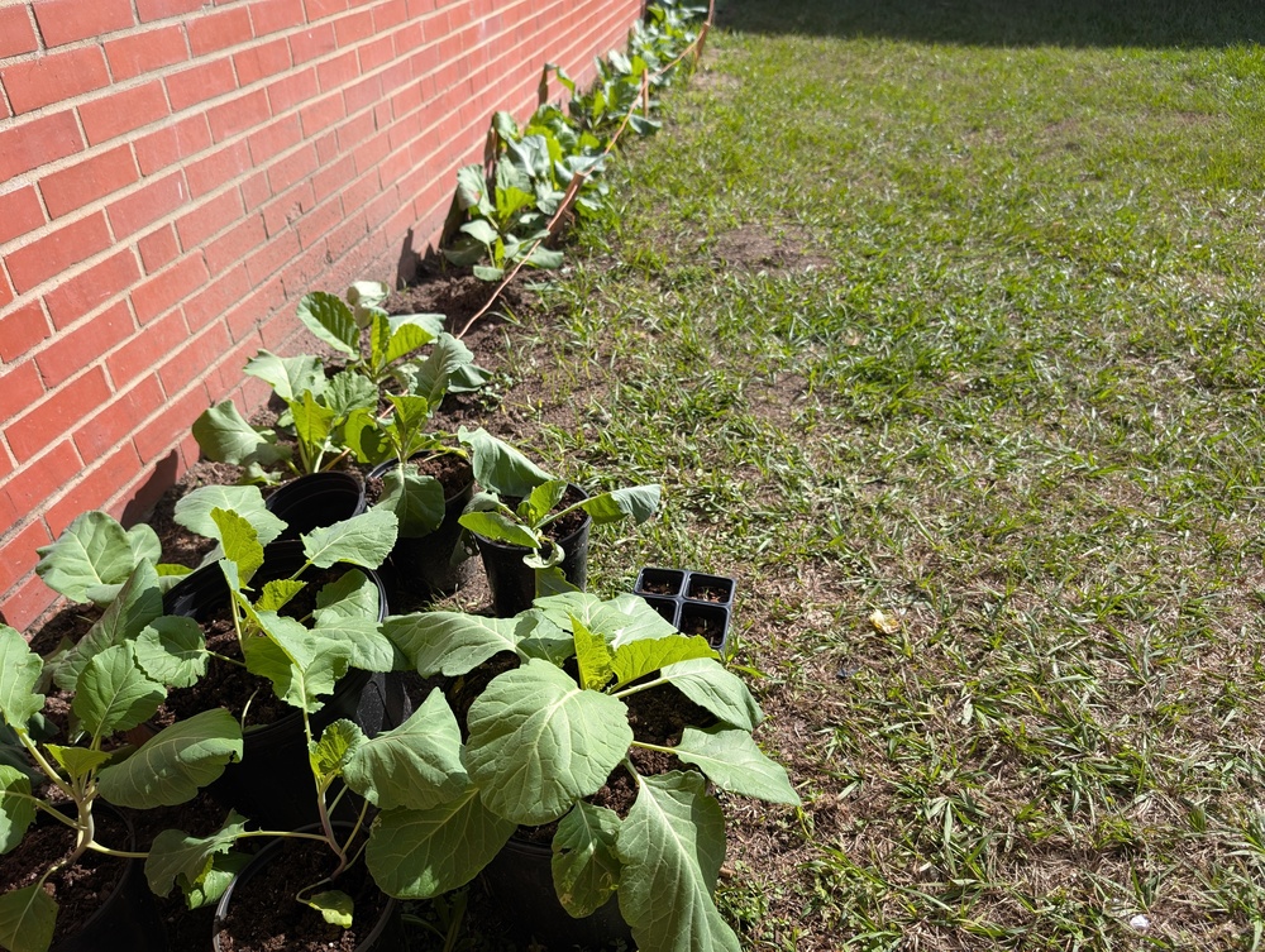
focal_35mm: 24
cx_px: 632
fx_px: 878
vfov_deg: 56.9
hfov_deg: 71.5
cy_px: 476
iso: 19
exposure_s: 1/643
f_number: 1.68
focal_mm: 6.9
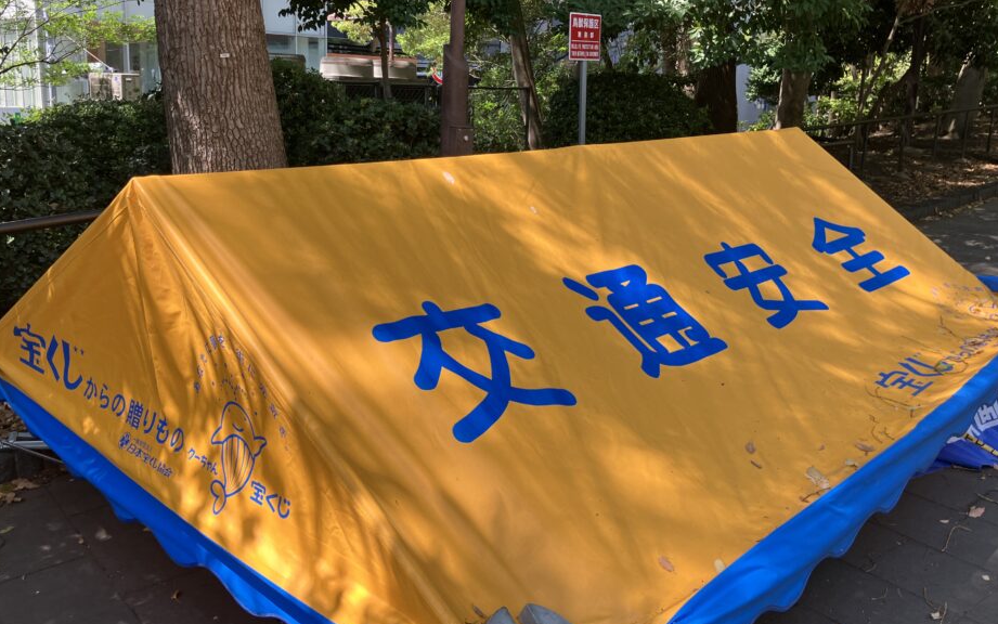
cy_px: 276
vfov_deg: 38.3
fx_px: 898
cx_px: 465
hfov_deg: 58.1
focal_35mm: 33
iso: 32
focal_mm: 3.99
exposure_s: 1/471
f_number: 1.8
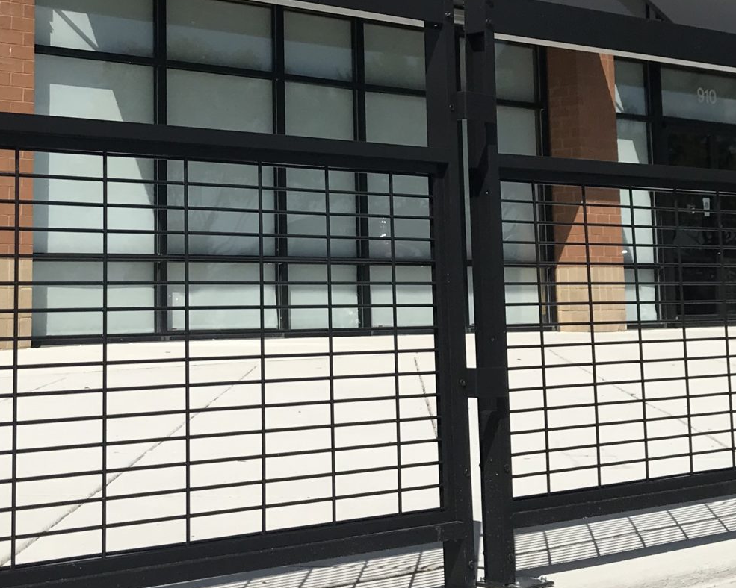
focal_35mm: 71
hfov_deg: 26.6
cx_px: 253
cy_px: 101
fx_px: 1547
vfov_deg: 21.2
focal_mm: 3.99
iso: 20
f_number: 1.8
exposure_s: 1/5650
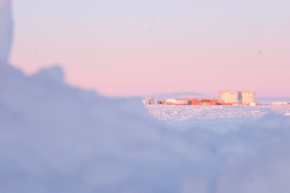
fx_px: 942
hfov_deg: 17.5
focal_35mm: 117
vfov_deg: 11.7
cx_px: 145
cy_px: 96
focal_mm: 78.1
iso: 800
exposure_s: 1/45
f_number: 11
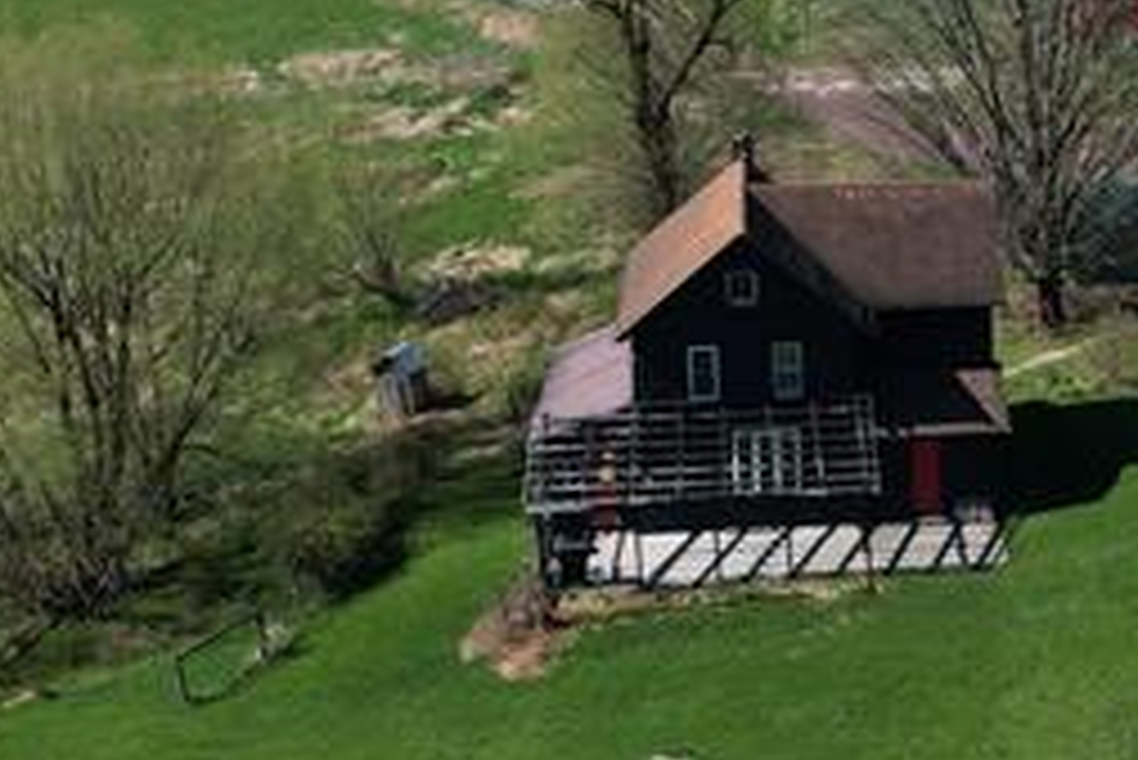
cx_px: 1192
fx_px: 2815
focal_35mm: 89
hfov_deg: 21.9
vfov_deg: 15.3
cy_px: 220
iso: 110
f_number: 2.8
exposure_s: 1/1600
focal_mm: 8.38
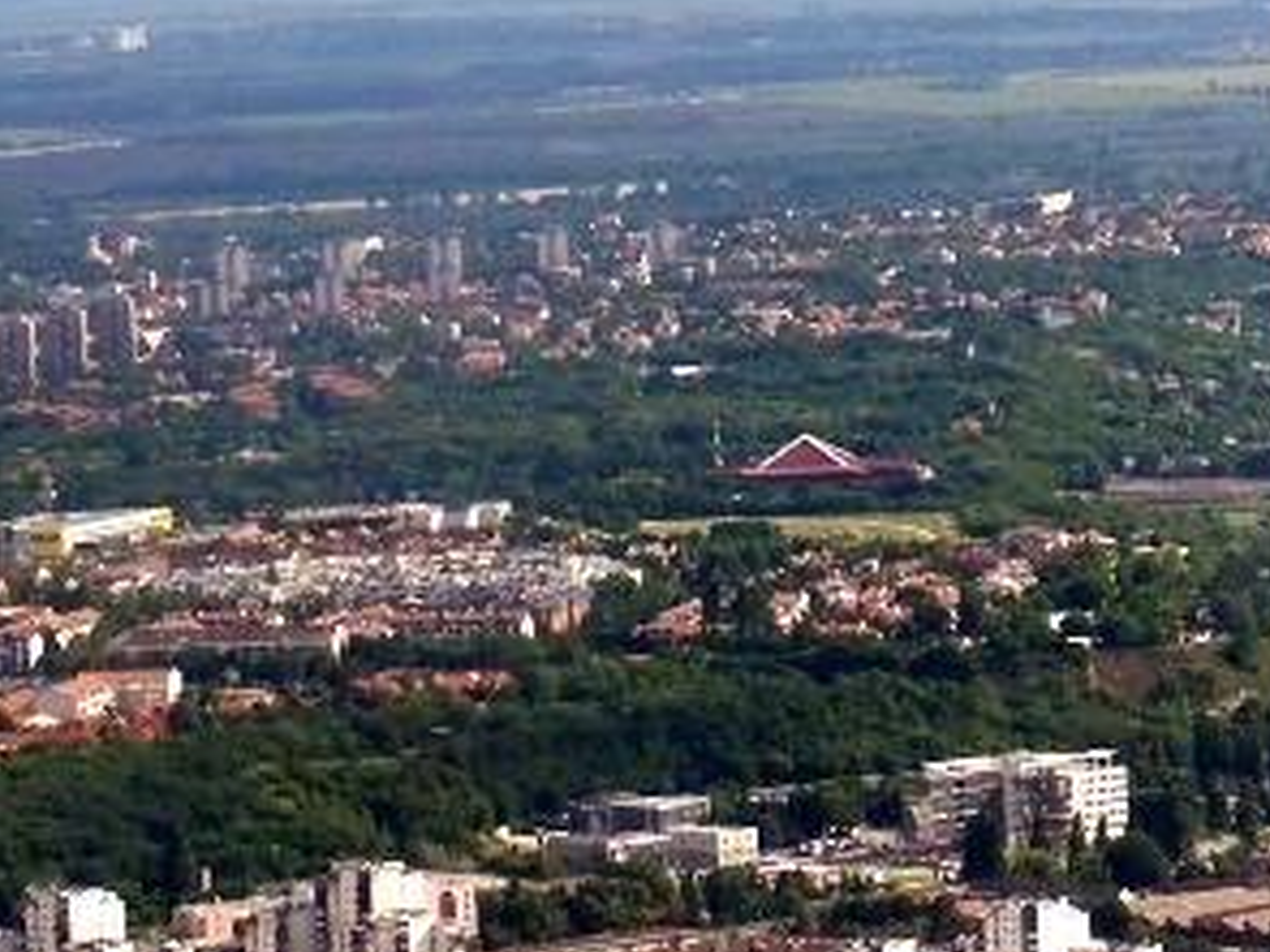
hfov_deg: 7.1
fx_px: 10159
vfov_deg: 5.4
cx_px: 1395
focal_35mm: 277
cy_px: 517
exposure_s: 1/250
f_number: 5.1
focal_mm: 18.2
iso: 80
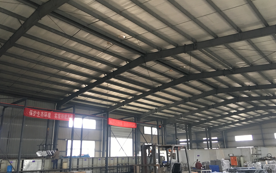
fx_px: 233
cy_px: 86
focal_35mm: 31
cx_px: 139
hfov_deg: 61.2
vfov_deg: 40.6
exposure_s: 1/10
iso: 100
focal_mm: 4.15
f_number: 2.2
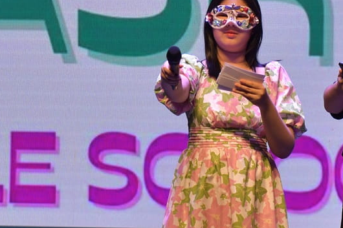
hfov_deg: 7.6
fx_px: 2581
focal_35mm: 271
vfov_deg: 5.1
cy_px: 92
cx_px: 172
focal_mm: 66
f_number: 5.6
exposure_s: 1/160
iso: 800
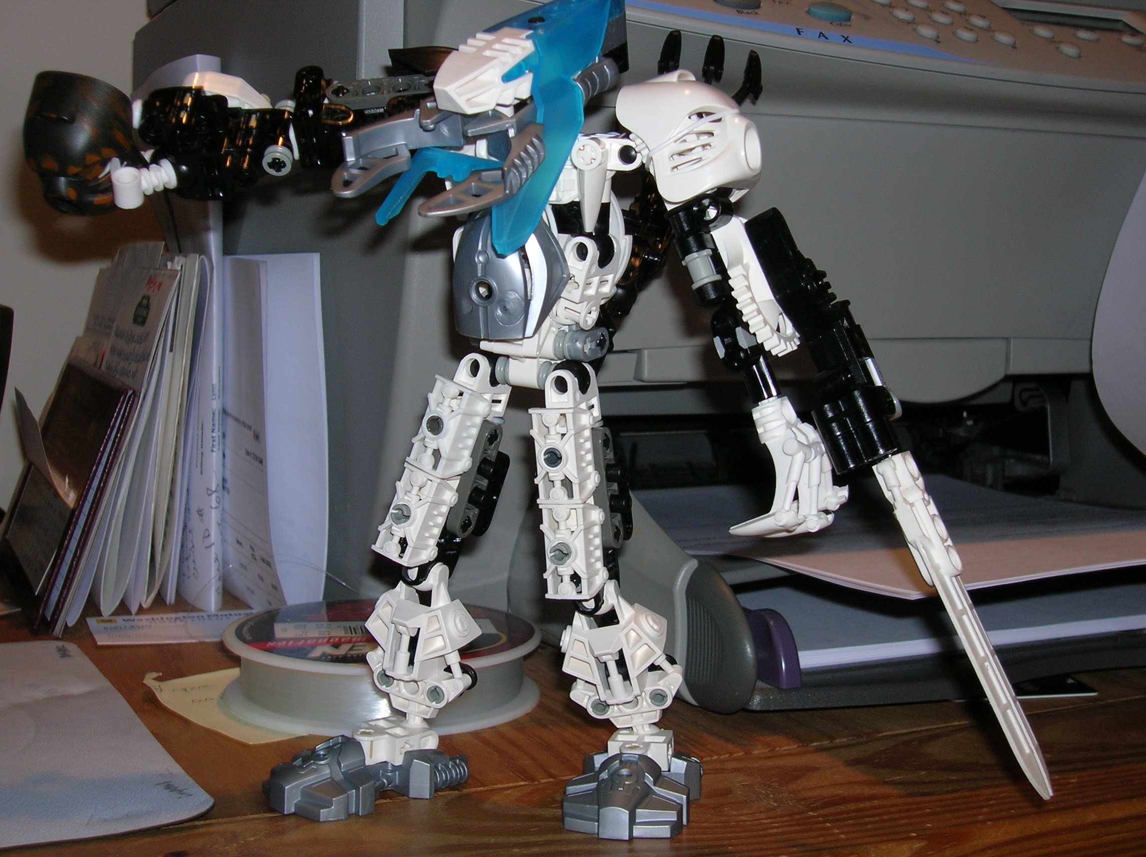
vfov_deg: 29.1
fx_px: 1654
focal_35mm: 50
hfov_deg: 38.2
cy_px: 428
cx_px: 573
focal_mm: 8.4
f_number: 3.3
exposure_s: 1/60.1
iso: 50
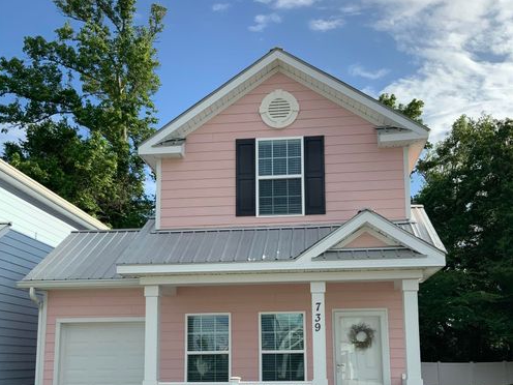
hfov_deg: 47.9
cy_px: 278
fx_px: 578
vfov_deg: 36.2
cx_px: 255
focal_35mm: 39
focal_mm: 3
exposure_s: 1/1675
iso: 16
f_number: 1.8
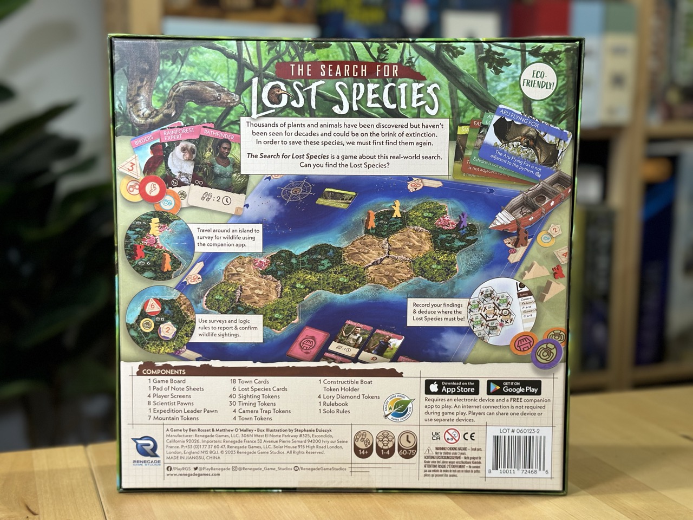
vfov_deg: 30.3
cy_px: 260
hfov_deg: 39.7
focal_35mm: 48
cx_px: 346
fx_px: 961
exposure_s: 1/50
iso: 125
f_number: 1.78
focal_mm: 6.86
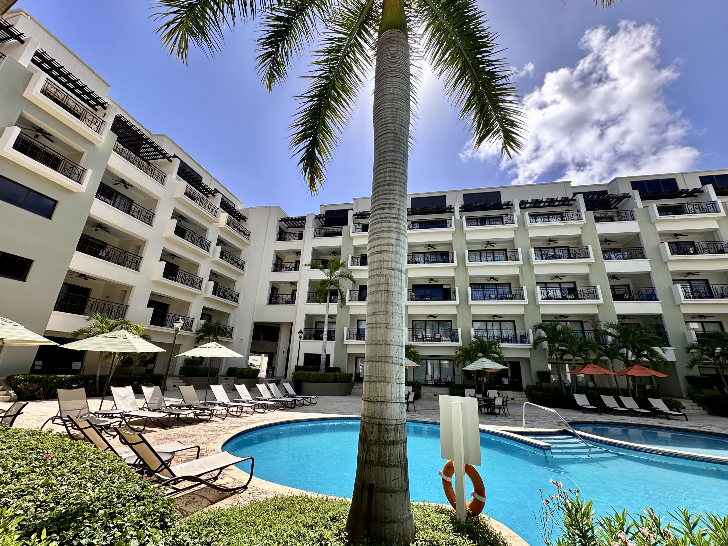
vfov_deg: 85.7
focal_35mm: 14
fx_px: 294
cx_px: 364
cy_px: 273
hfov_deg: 102.1
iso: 40
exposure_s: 1/1182
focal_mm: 2.22
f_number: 2.2
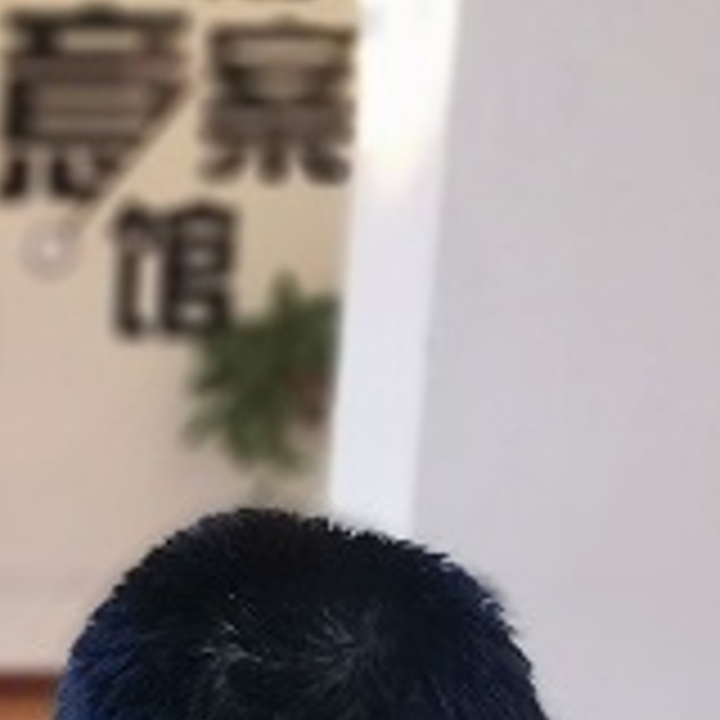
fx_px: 3083
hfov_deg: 12.5
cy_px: 1035
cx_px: -436
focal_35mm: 131
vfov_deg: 12.7
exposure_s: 1/100
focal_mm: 4.75
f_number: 2.4
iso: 400
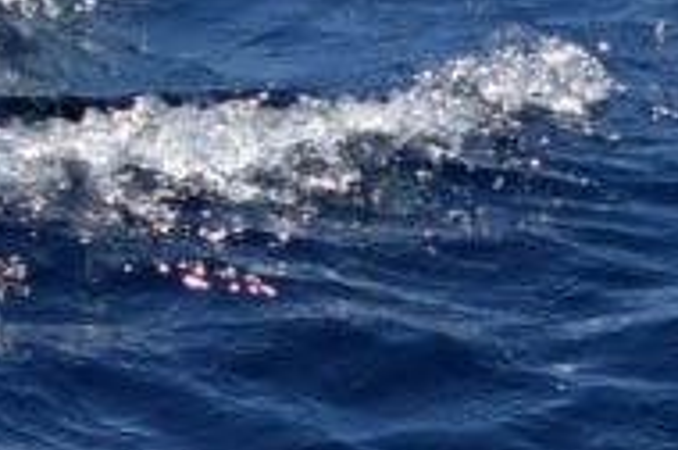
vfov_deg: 5.3
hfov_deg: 7.9
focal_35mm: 253
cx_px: -535
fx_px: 4757
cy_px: -341
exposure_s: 1/8000
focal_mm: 60
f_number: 5
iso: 500
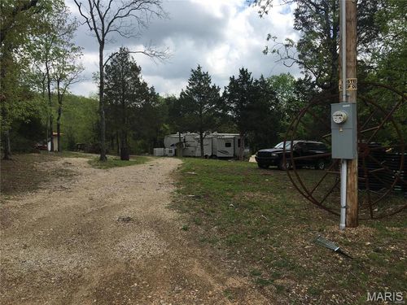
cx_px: 204
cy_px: 152
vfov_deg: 48.2
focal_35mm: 29
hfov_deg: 61.7
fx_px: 341
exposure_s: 1/1425
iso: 25
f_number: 2.2
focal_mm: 4.15
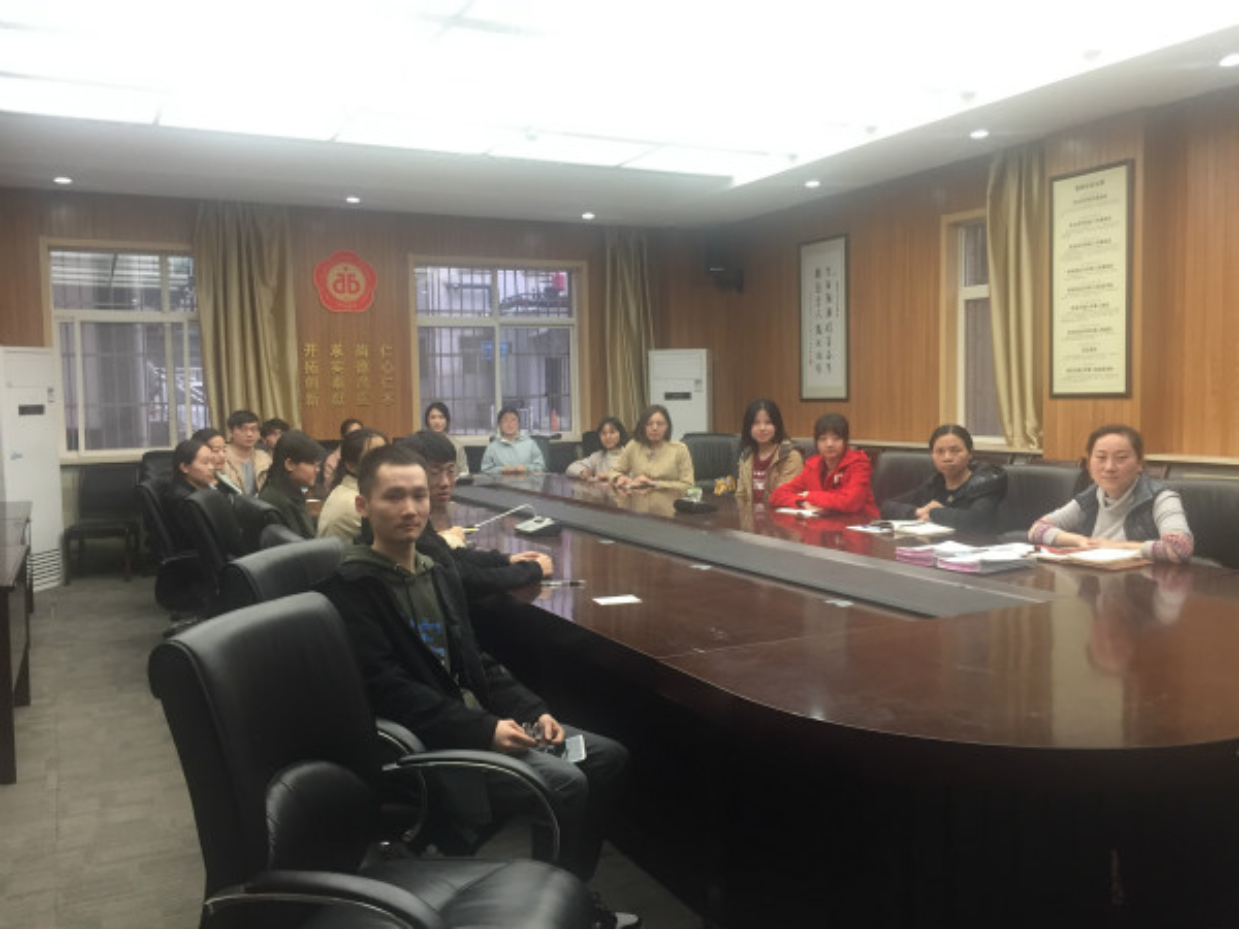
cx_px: 620
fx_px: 1038
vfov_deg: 48.2
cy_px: 464
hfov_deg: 61.7
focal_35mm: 29
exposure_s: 1/33
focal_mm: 4.15
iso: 100
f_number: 2.2
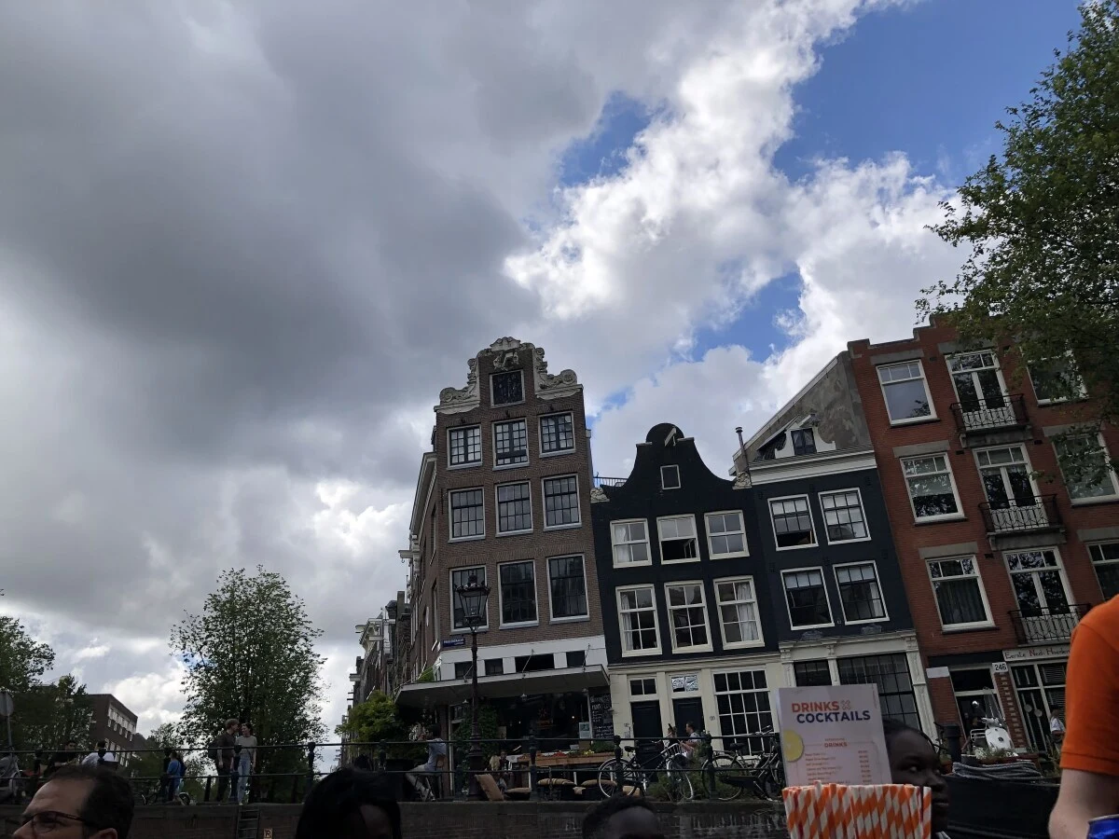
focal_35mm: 28
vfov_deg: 49.7
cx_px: 560
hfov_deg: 63.4
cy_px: 420
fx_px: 905
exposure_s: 1/2525
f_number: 1.8
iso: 20
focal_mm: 4
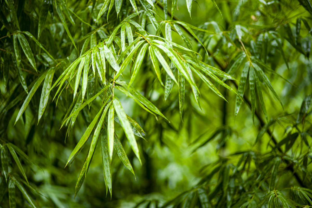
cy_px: 104
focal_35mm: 100
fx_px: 867
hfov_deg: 20.4
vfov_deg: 13.7
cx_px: 156
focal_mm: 100
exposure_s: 1/30
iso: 50
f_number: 2.2
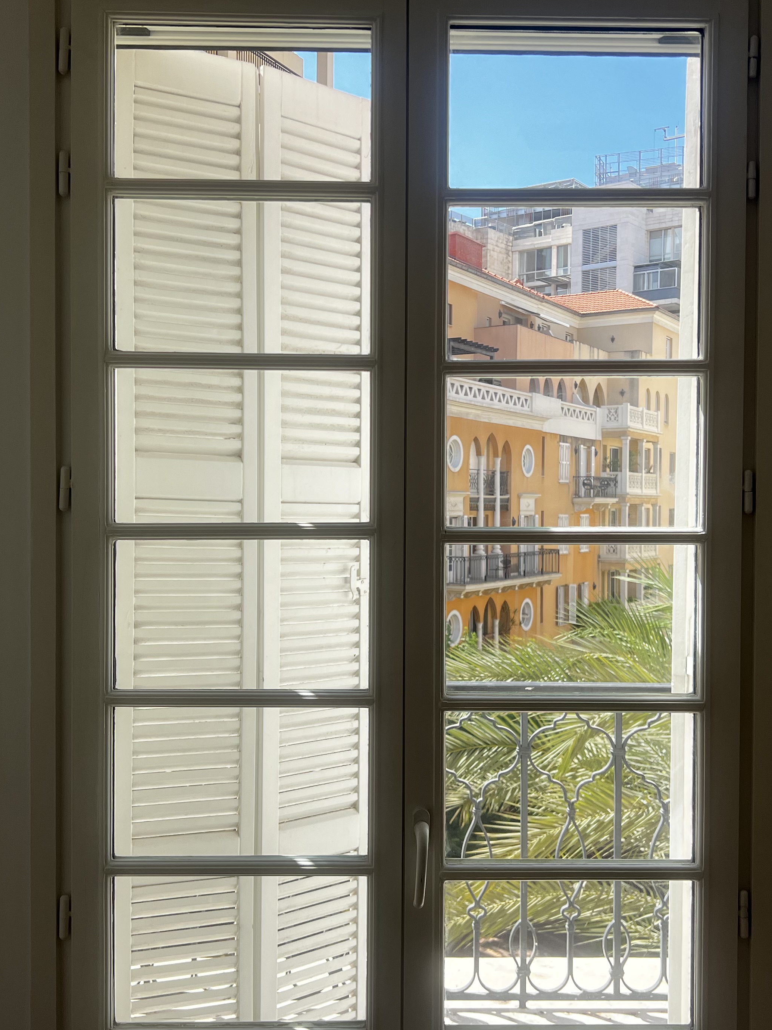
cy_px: 533
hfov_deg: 37.7
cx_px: 374
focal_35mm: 38
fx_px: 1130
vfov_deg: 49.0
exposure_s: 1/1488
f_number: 1.5
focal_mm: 5.7
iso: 50
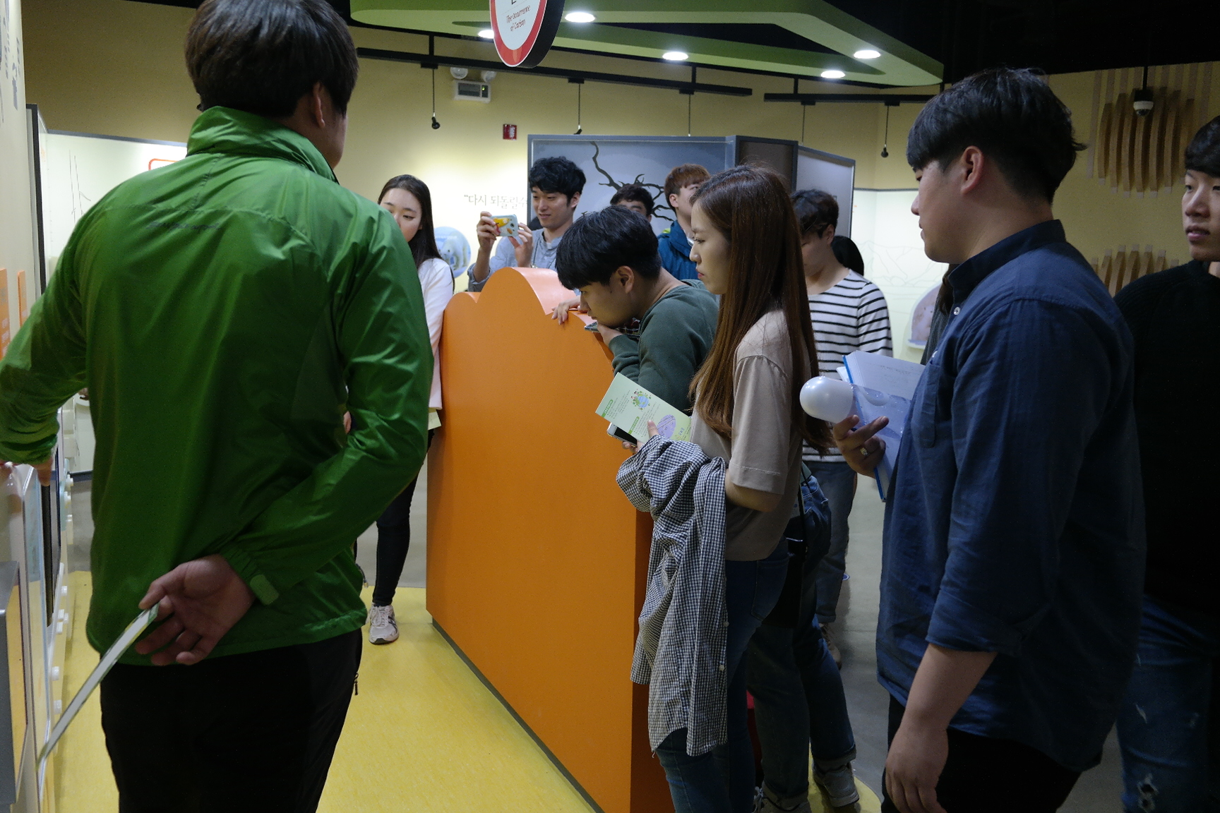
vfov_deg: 43.6
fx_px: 1017
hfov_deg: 61.9
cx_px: 610
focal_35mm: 30
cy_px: 406
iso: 400
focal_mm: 20
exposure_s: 1/40
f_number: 3.5
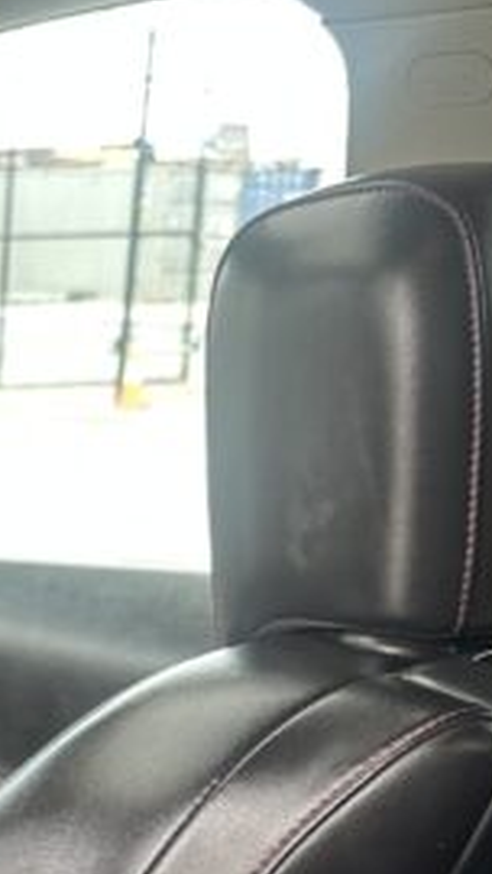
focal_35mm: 99
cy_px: 1068
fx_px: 2295
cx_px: -599
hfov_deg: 10.8
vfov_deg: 20.1
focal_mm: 6.86
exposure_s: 1/121
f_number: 1.78
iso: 125
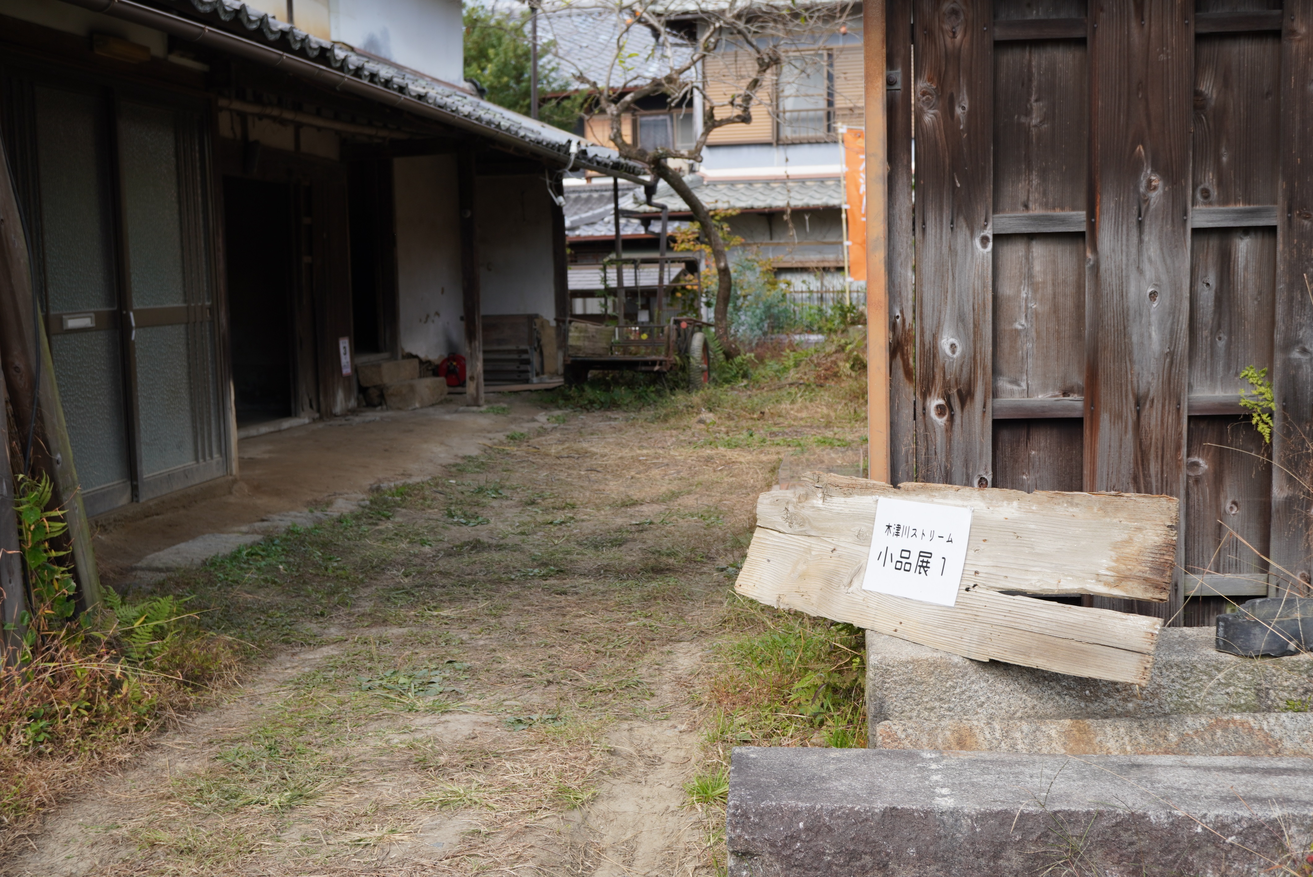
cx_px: 656
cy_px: 438
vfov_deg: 29.9
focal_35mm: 45
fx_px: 1642
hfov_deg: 43.6
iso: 100
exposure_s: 1/250
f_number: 5
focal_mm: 30
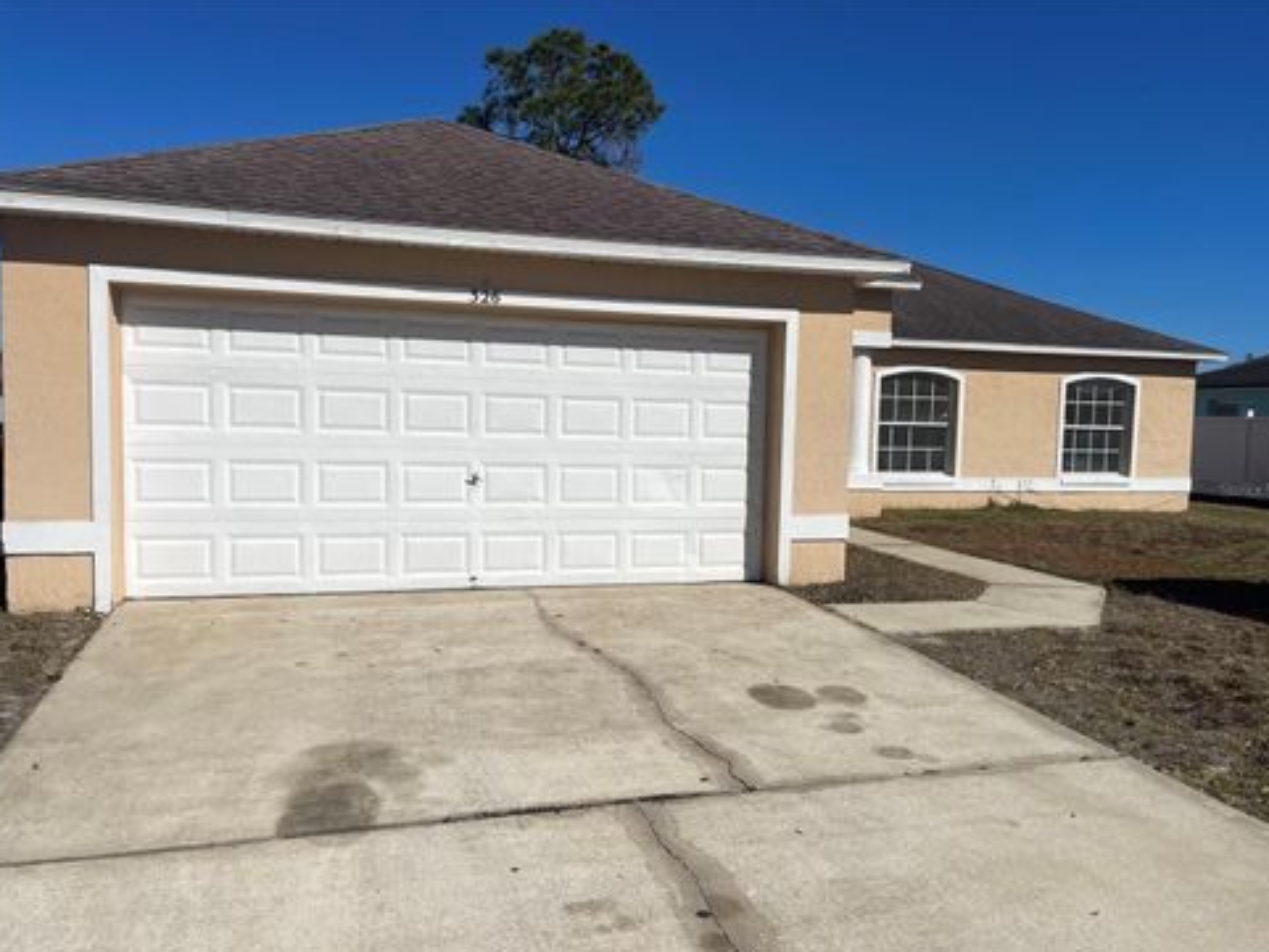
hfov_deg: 67.3
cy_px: 489
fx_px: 953
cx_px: 638
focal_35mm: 26
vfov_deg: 53.1
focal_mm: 5.1
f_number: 1.6
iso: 32
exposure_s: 1/12048
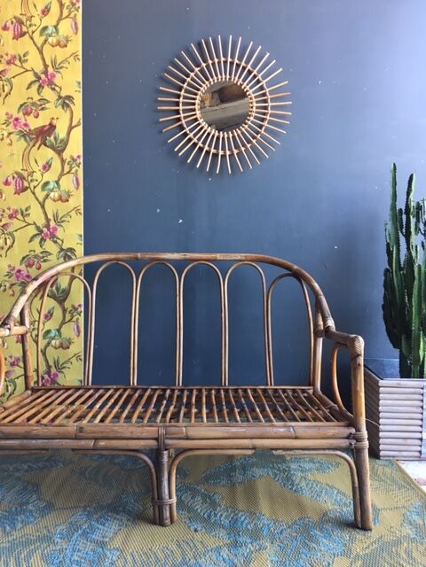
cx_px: 213
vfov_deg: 61.7
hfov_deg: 48.2
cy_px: 284
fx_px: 476
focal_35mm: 29
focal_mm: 4.15
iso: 64
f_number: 2.2
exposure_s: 1/33
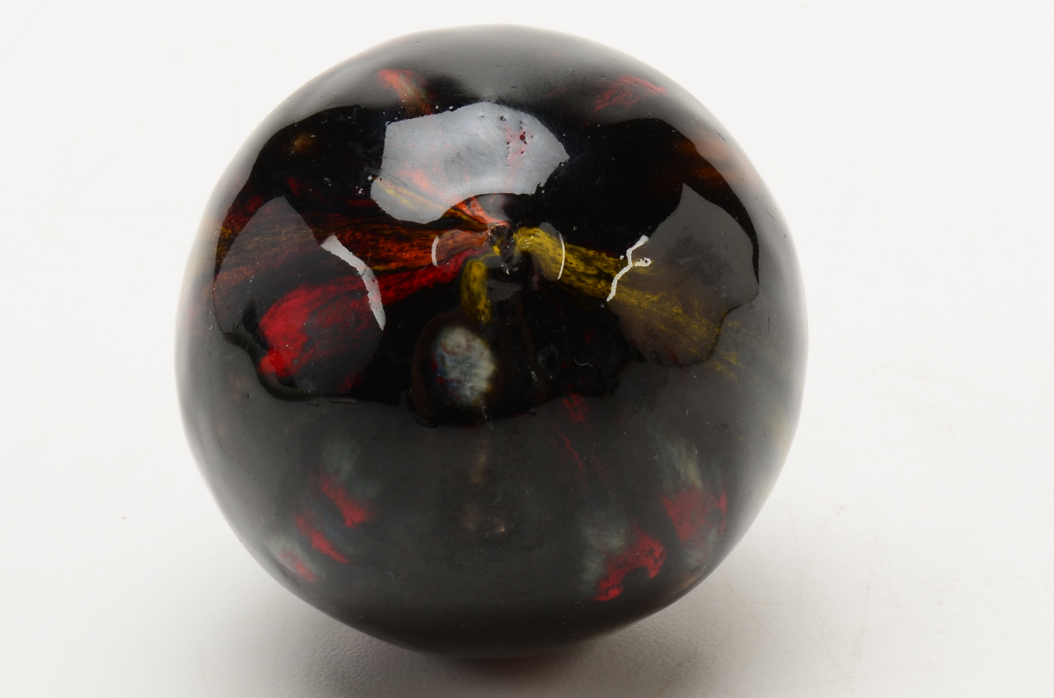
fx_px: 2410
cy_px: 349
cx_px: 527
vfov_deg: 16.5
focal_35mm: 82
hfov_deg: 24.7
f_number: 22
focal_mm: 55
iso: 100
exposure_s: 1/160
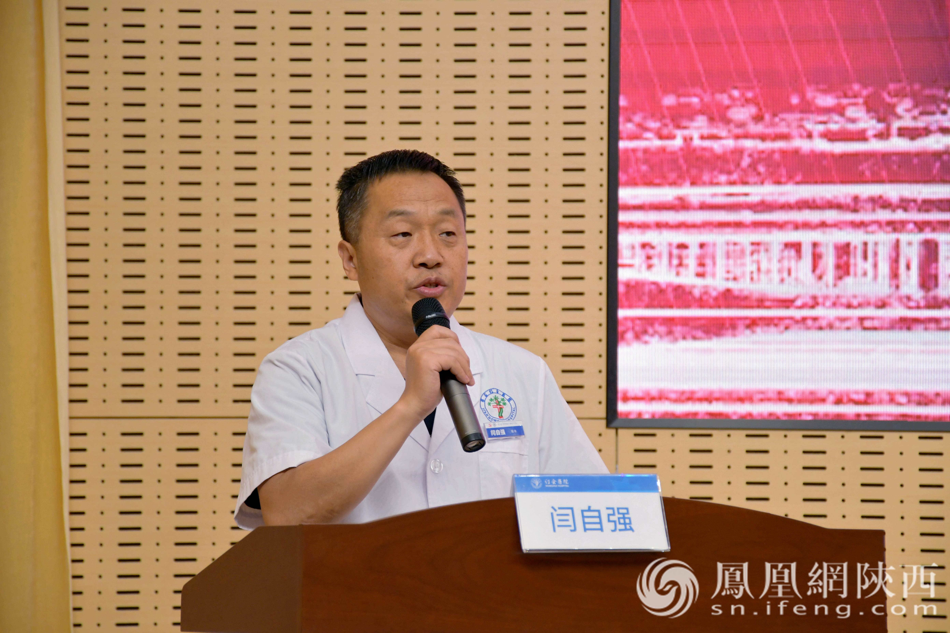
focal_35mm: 142
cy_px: 316
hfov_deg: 14.4
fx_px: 3747
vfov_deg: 9.7
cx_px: 475
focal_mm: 95
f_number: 5.3
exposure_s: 1/125
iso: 900
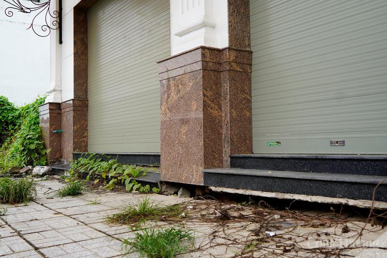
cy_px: 129
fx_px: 387
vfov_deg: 36.9
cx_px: 194
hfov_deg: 53.1
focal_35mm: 36
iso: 100
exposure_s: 1/200
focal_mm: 24
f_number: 5
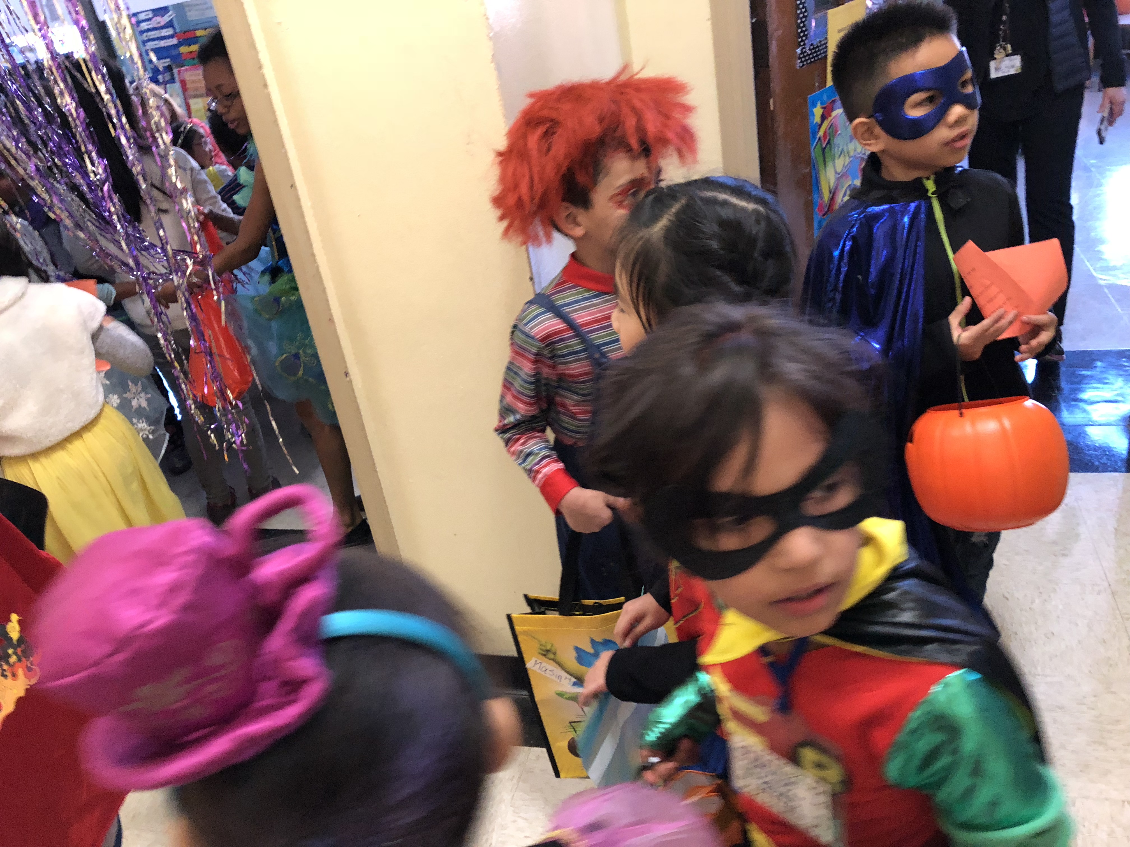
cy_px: 424
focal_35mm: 29
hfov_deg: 61.7
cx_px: 565
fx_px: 947
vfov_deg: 48.2
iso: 80
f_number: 1.8
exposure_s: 1/15
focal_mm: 3.99
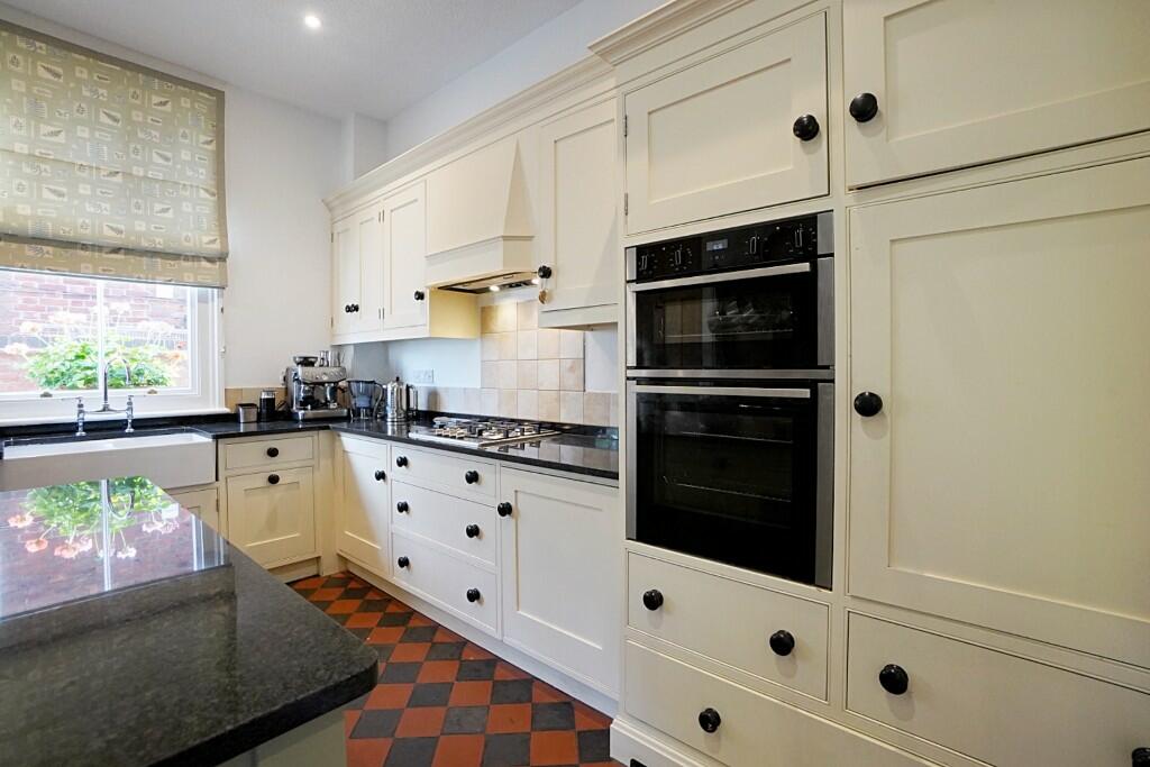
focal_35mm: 15
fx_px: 479
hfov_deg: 100.4
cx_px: 575
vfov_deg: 77.3
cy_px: 384
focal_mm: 10
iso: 2000
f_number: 4
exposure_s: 1/160
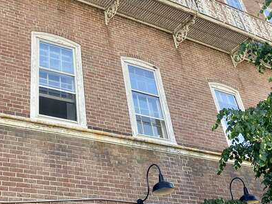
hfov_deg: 36.1
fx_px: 416
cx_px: 115
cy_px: 8
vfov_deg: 26.3
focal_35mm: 53
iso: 32
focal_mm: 4.25
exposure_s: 1/1114
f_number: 1.8
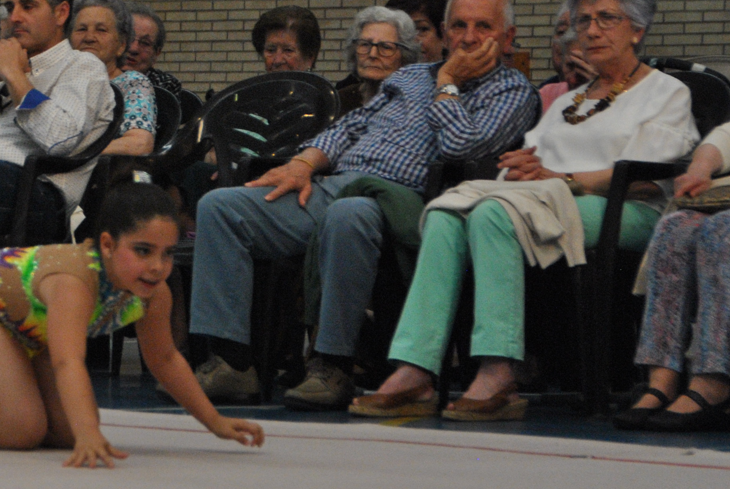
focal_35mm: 271
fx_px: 5502
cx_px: 3
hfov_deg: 7.6
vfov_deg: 5.1
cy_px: 241
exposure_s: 1/250
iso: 800
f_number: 5.3
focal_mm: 86
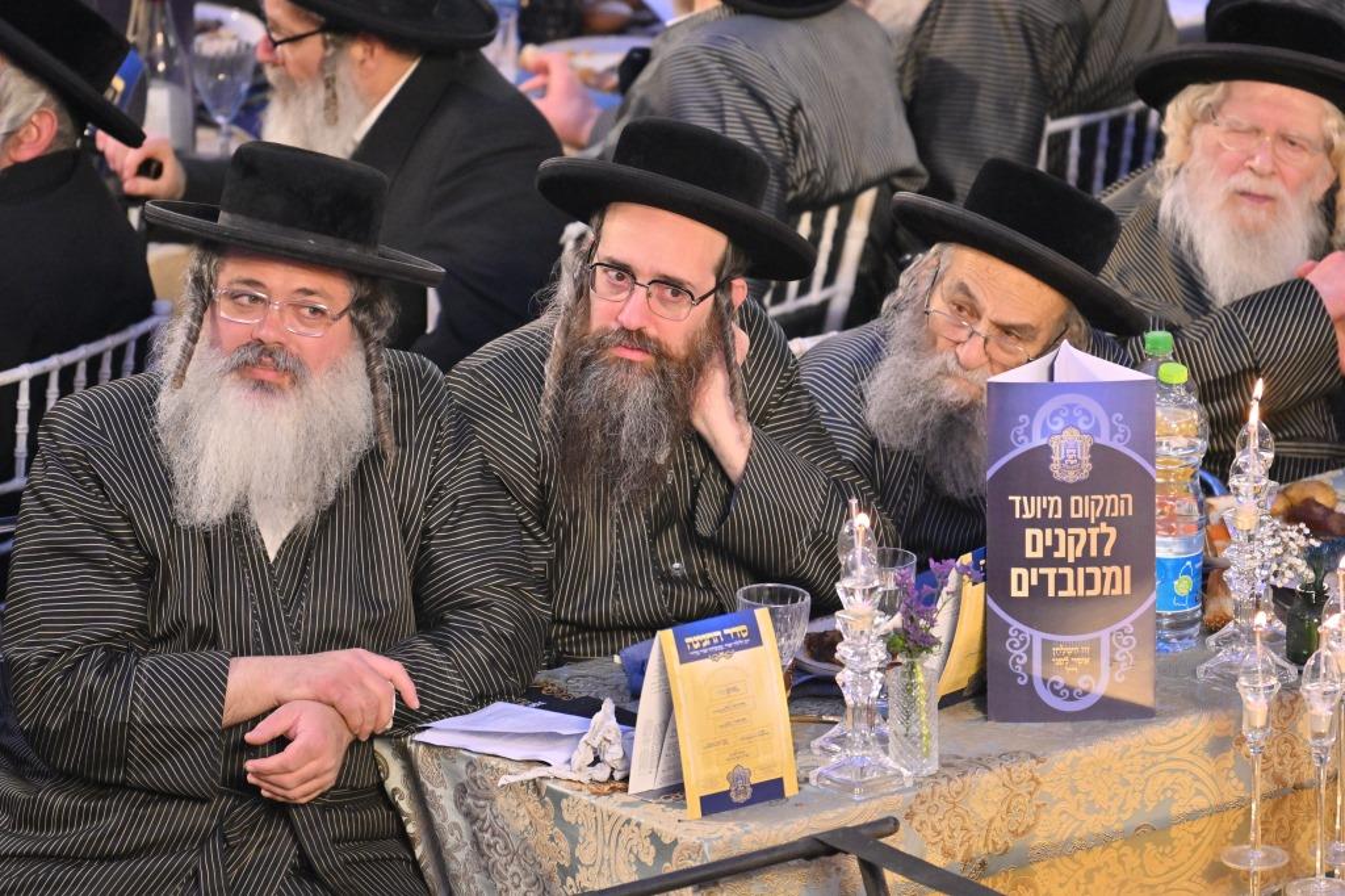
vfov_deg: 4.6
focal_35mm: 300
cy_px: 448
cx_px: 672
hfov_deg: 6.9
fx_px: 11204
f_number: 2.8
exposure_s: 1/320
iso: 1000
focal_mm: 200
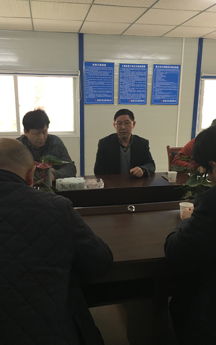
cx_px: 105
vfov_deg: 61.2
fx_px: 292
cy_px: 171
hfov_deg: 40.6
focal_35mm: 31
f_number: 2.2
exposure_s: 1/33
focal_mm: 4.15
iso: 160
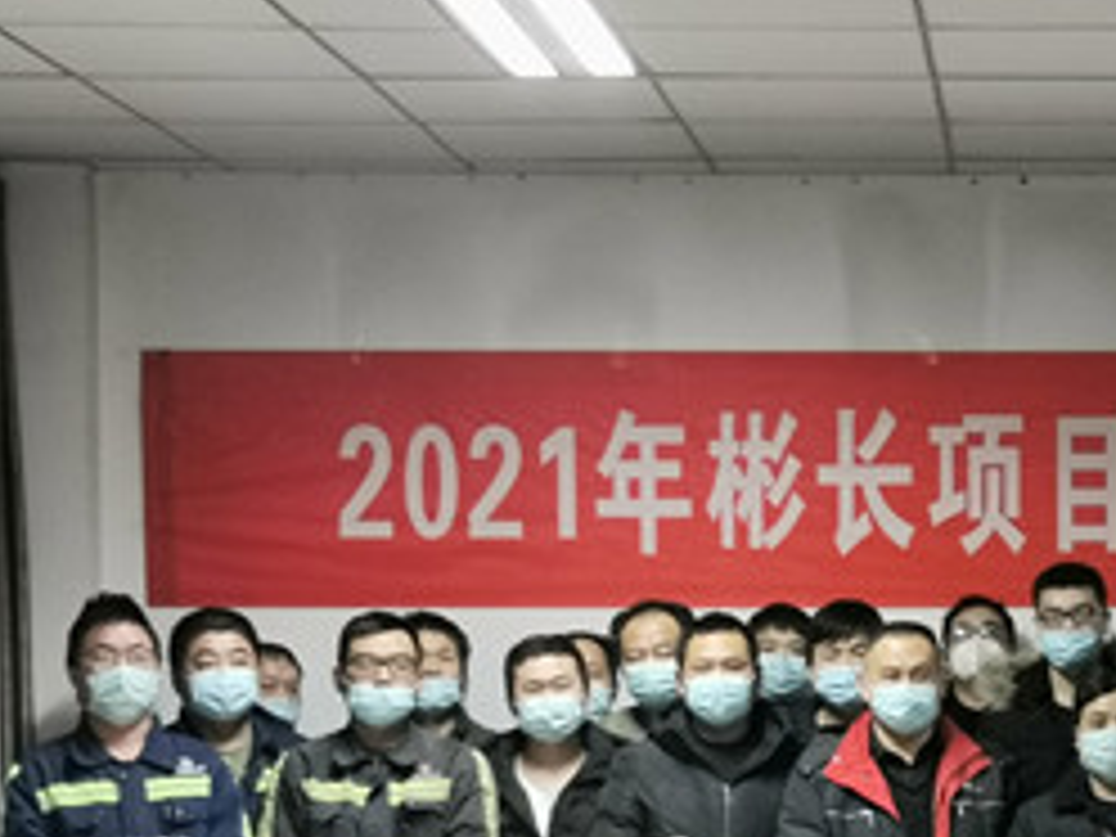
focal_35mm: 107
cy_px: 776
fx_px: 3450
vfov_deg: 13.7
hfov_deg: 18.0
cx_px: 1044
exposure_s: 1/33.3
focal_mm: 5.58
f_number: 1.8
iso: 320
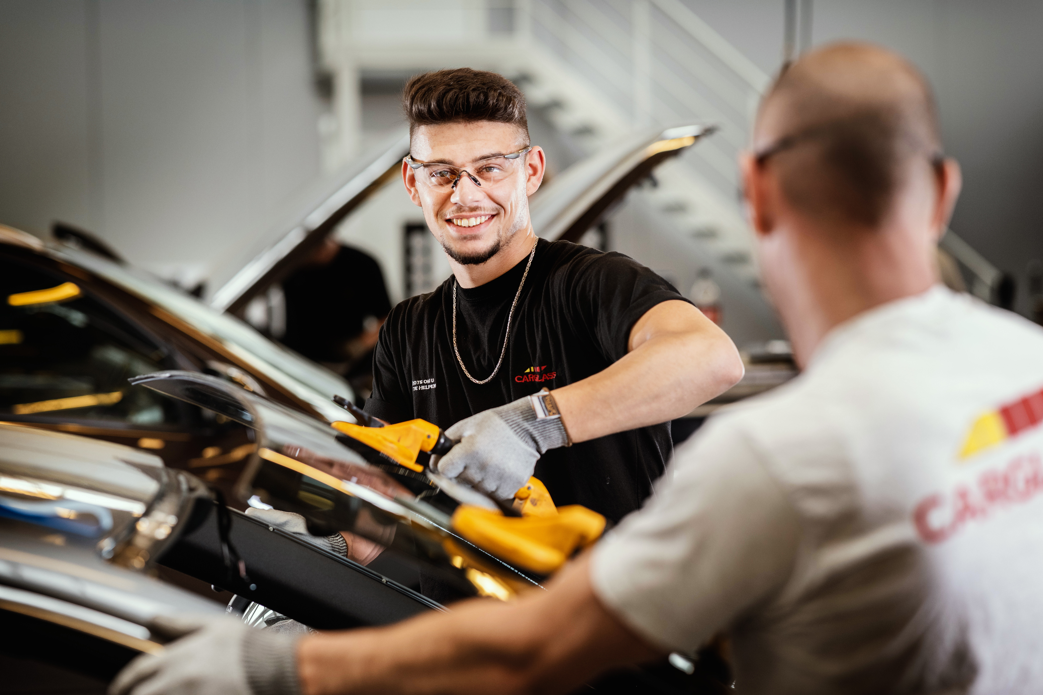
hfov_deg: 19.5
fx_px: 3042
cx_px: 522
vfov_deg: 13.0
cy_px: 348
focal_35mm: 105
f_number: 3.2
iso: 400
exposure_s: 1/320
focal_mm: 105
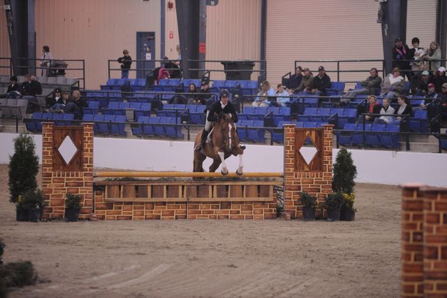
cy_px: 149
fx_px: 2482
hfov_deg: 10.3
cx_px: 224
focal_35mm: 200
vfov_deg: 6.9
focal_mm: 200
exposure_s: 1/400
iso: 5000
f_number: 2.8
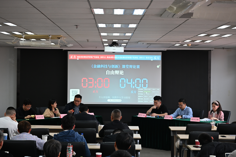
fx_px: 492
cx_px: 118
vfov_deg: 18.2
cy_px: 78
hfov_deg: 27.0
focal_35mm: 75
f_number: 4.5
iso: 720
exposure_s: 1/125
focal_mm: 50
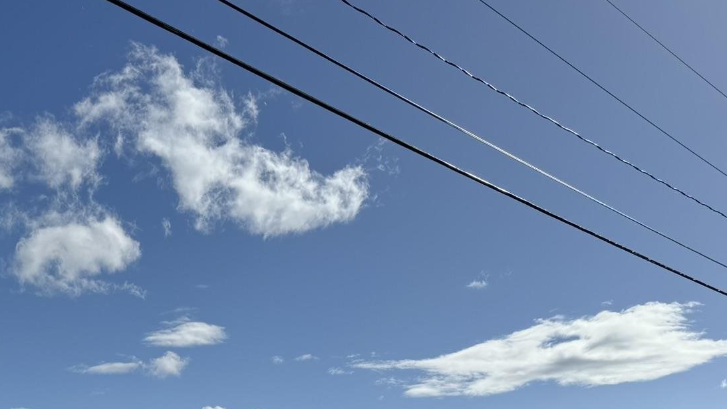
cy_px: 466
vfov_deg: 22.8
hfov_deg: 41.0
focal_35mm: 49
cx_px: 195
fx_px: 945
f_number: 1.78
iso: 80
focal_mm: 6.76
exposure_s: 1/9009
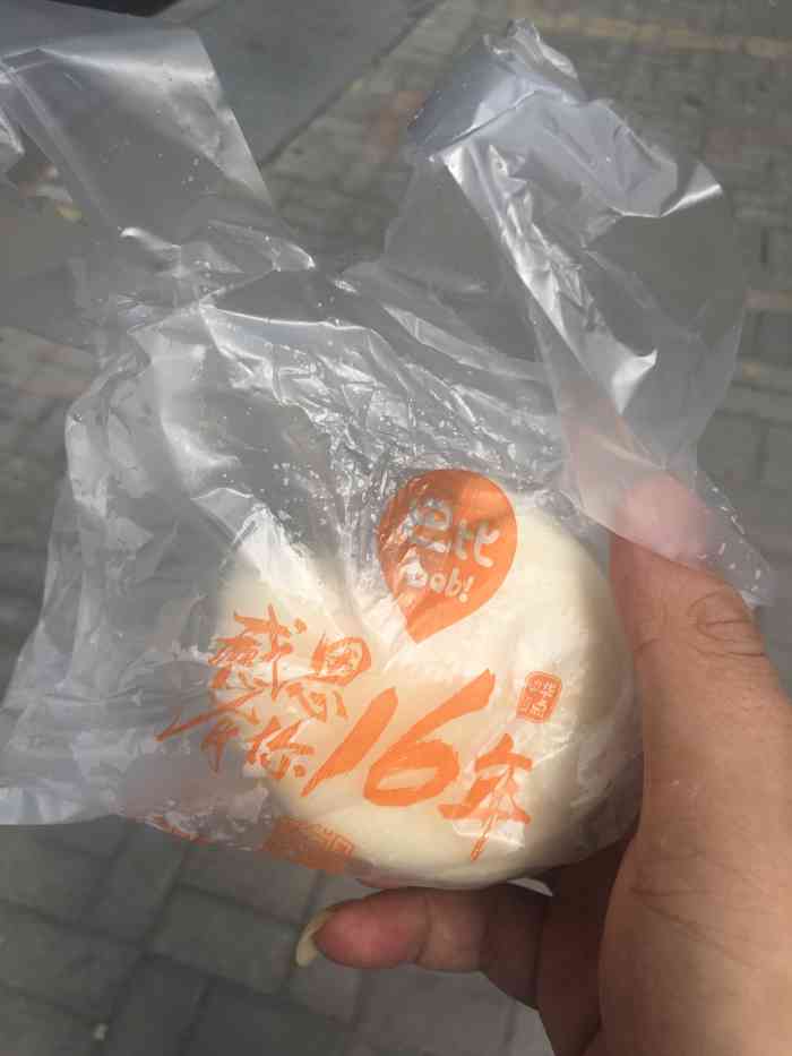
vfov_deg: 61.7
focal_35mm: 29
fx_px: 884
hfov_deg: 48.2
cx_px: 396
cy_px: 528
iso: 25
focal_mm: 4.15
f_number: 2.2
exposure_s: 1/1183
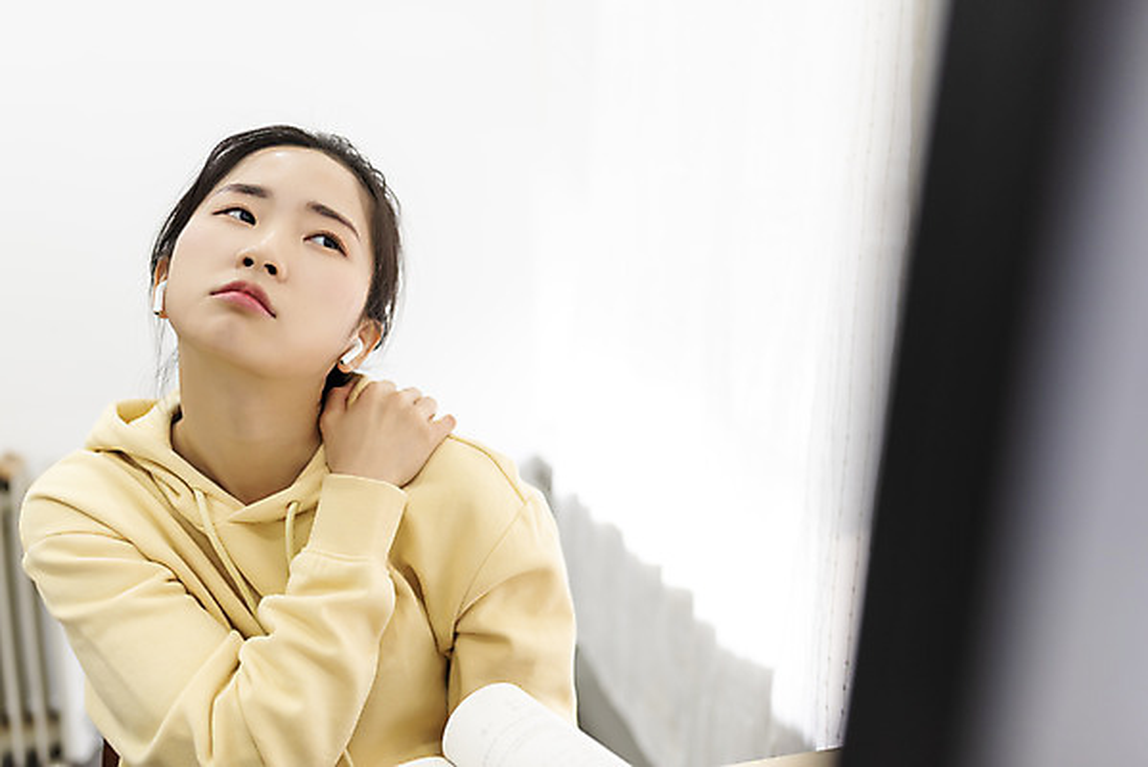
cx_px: 574
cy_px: 384
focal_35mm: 35
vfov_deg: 37.9
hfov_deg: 54.4
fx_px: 1117
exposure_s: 1/125
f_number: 2
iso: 640
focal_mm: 35
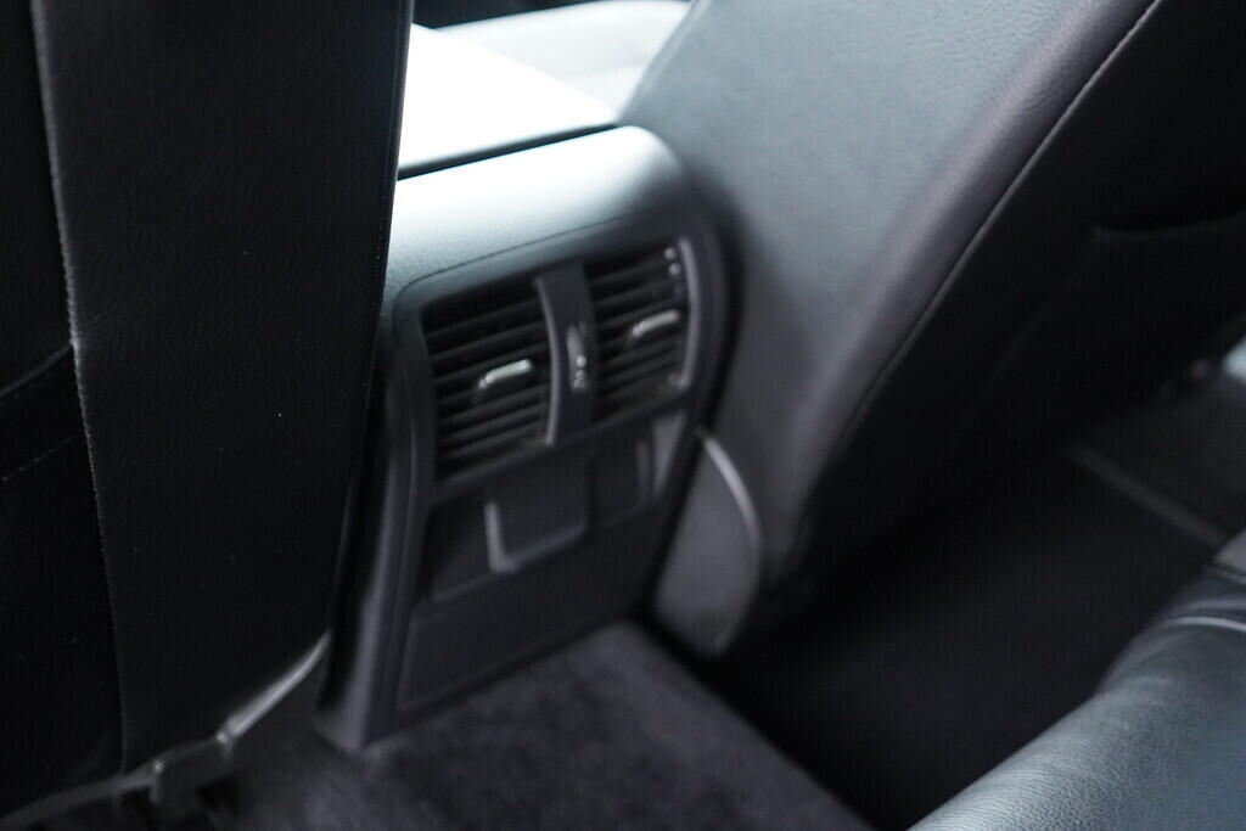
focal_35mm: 36
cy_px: 416
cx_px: 623
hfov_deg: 53.1
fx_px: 1246
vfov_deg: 36.9
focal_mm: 24
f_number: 2.8
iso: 3200
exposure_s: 1/40
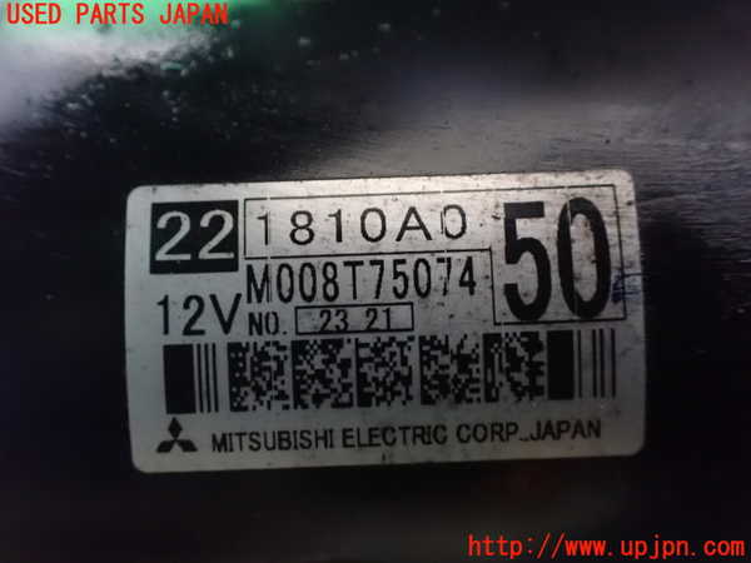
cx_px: 376
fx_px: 651
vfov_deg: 46.8
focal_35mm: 30
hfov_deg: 60.0
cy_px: 282
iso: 1600
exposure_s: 1/25
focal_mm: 5.4
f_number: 2.3
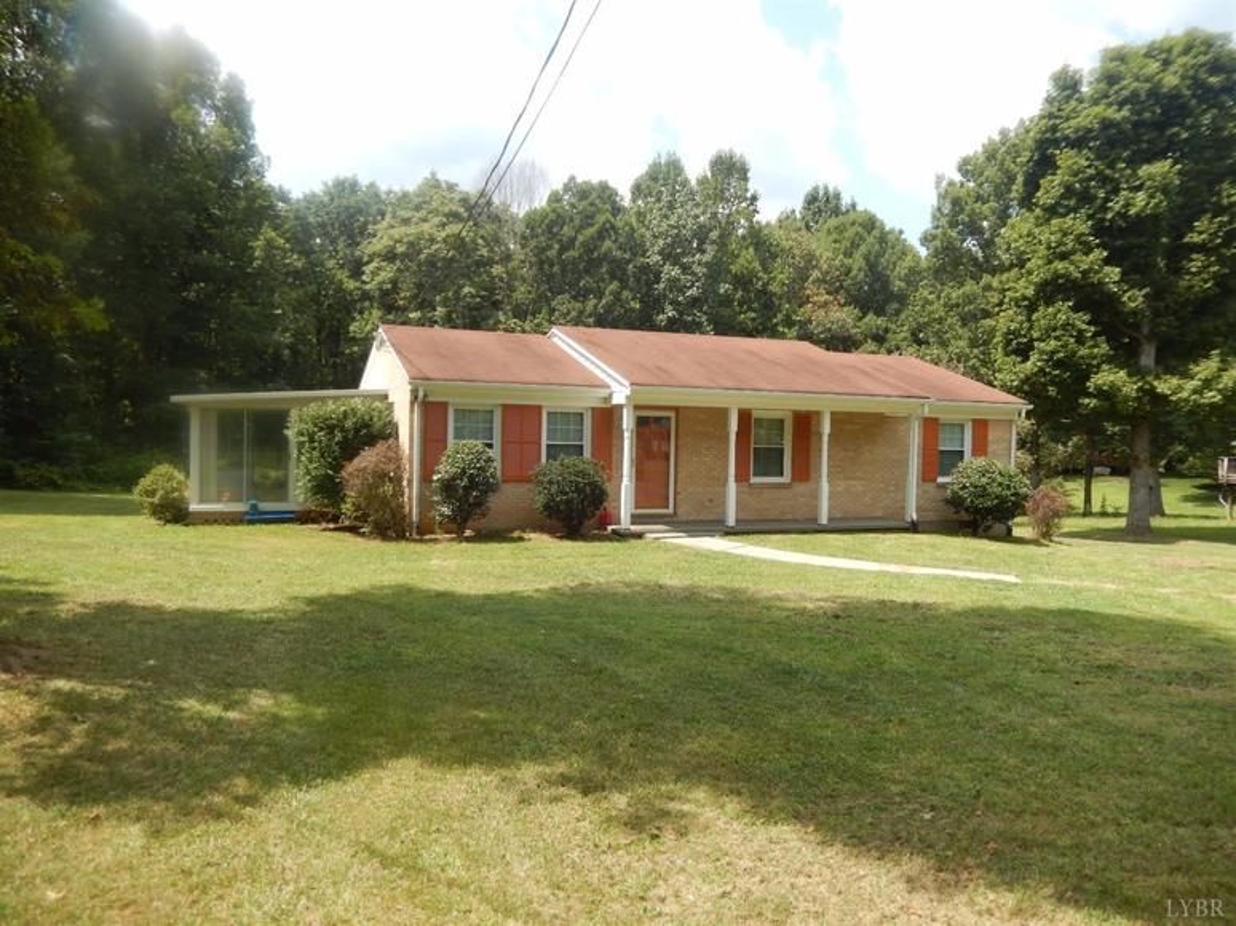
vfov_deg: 54.9
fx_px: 892
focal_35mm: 25
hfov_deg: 69.4
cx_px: 618
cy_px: 463
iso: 125
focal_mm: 4.5
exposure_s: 1/640
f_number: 3.4
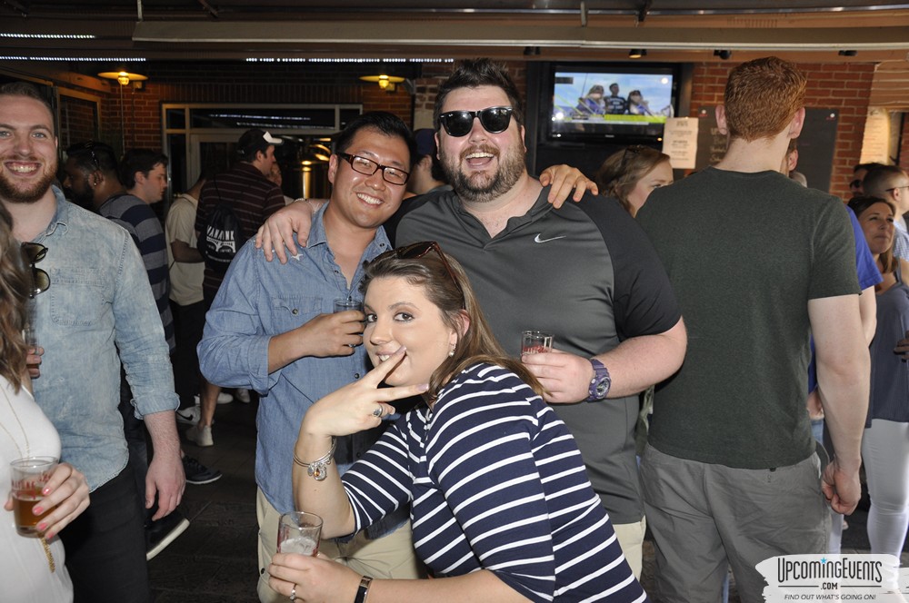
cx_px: 454
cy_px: 302
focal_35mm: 33
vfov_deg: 39.9
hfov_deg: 57.3
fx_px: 832
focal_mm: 22
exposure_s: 1/60
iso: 400
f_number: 5
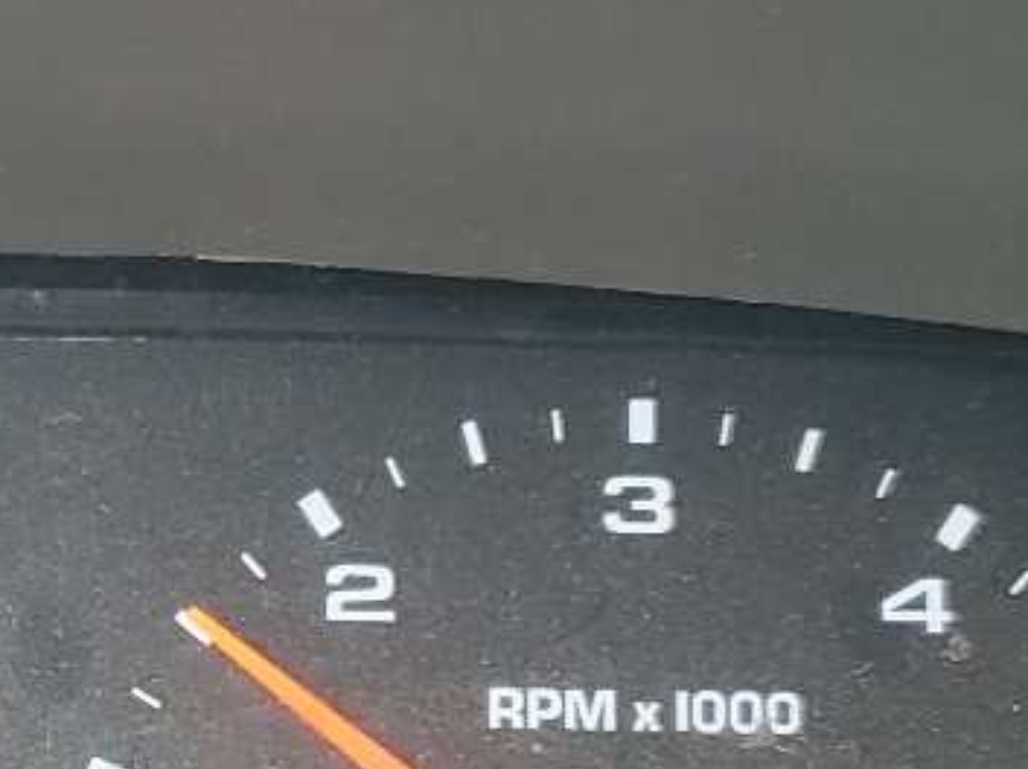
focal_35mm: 118
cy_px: 708
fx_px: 3501
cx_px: -221
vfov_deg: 12.4
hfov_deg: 16.0
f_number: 1.5
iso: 68
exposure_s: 1/120
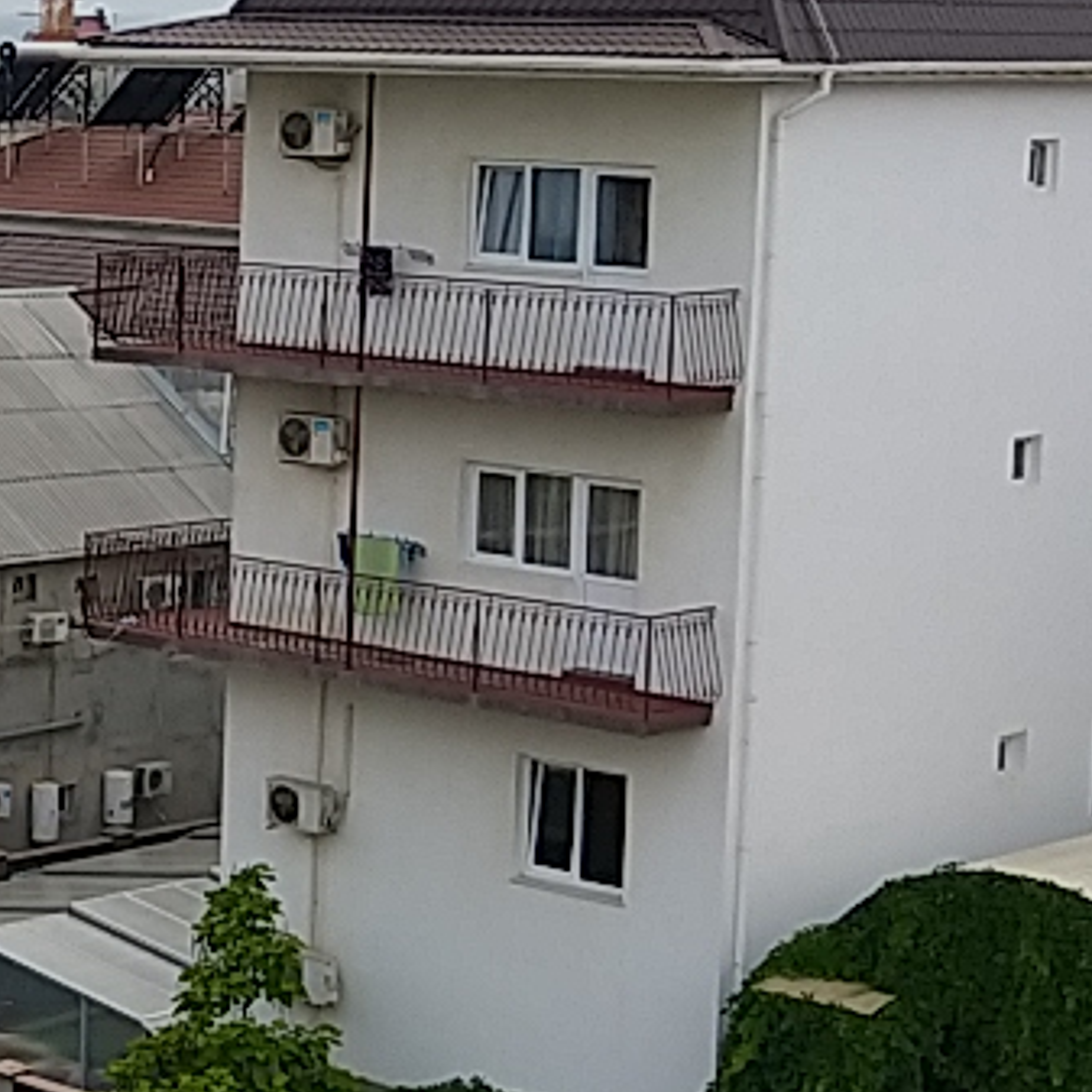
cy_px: 399
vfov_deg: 16.6
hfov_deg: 15.2
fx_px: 3747
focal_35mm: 105
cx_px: -593
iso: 100
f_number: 1.75
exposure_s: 1/1629
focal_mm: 4.28
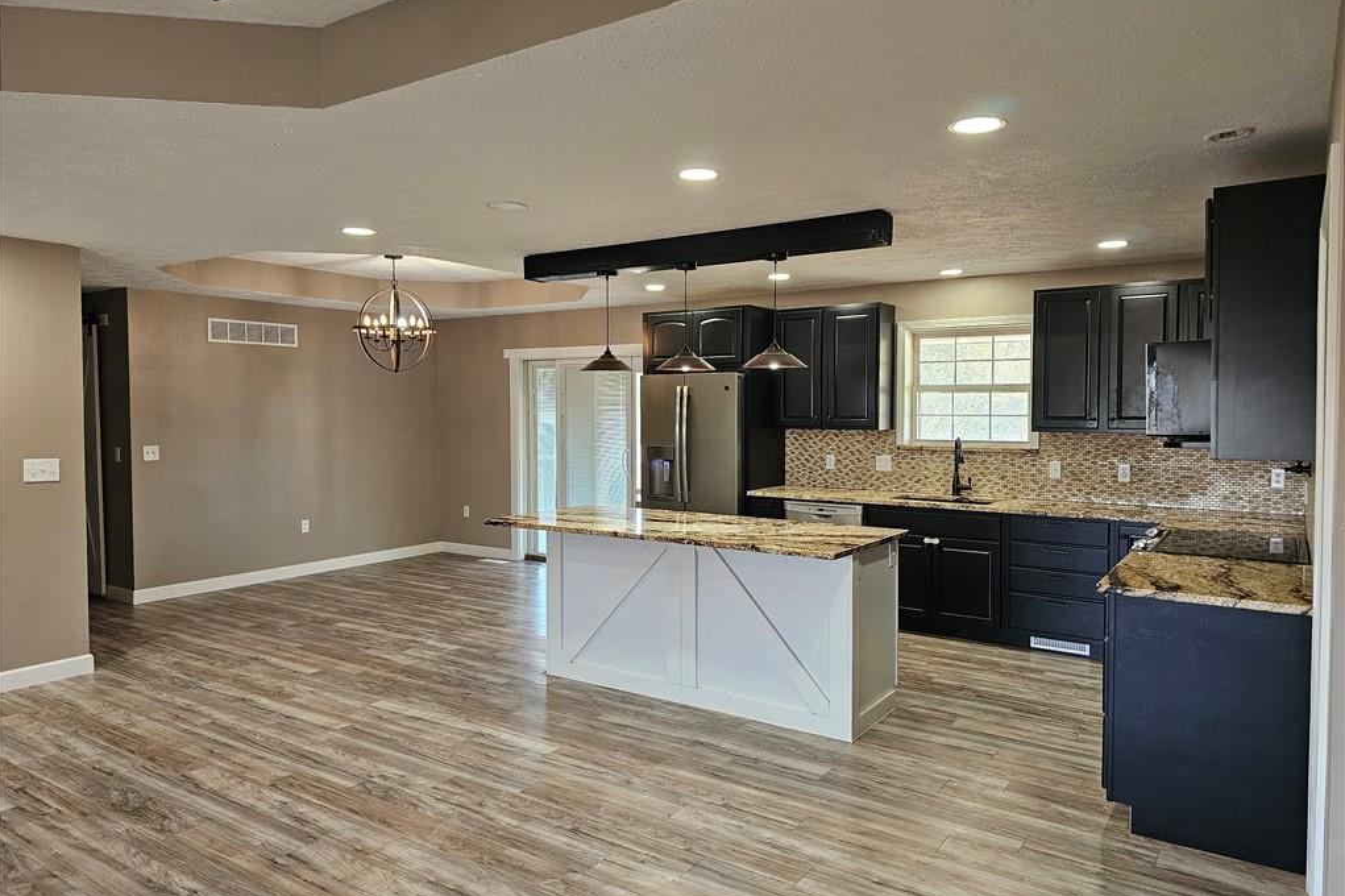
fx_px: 896
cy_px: 439
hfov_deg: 73.8
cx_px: 672
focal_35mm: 24
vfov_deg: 53.1
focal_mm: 6.3
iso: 320
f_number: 1.7
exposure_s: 1/120
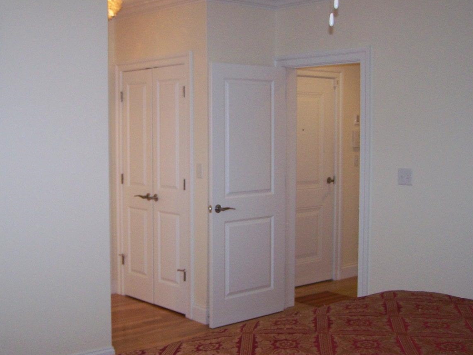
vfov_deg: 29.1
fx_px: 683
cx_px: 184
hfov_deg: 38.0
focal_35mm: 50
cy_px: 159
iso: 160
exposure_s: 1/60
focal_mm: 6.3
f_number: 2.8
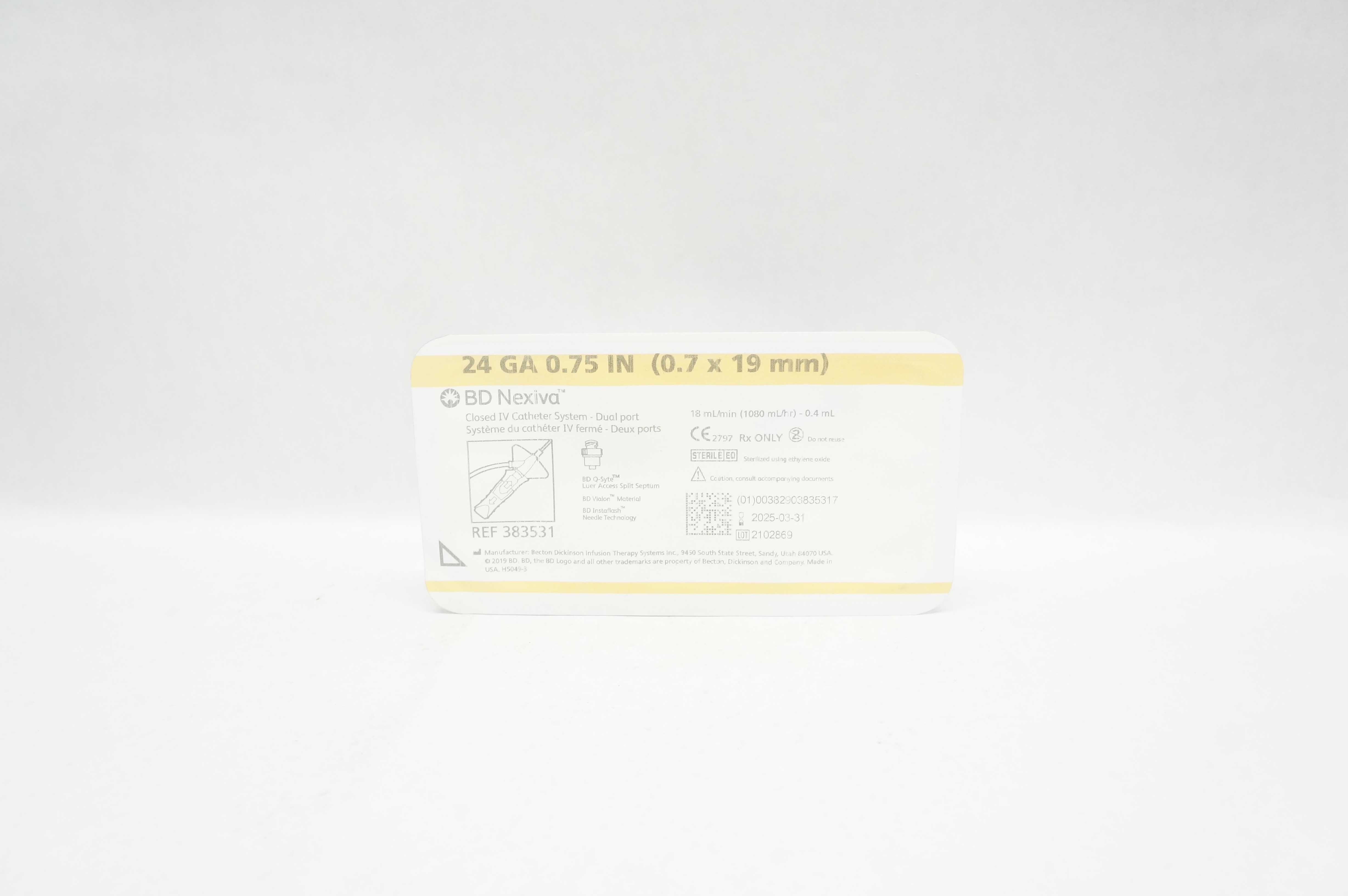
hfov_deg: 67.4
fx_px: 1010
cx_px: 674
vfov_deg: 47.8
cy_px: 448
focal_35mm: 27
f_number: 6.3
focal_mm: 18
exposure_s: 1/60
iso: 800
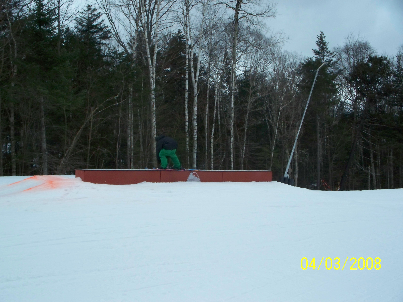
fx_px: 431
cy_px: 151
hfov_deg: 50.1
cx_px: 202
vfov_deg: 38.7
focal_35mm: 37
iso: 400
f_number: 5.6
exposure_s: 1/1000
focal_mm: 7.8
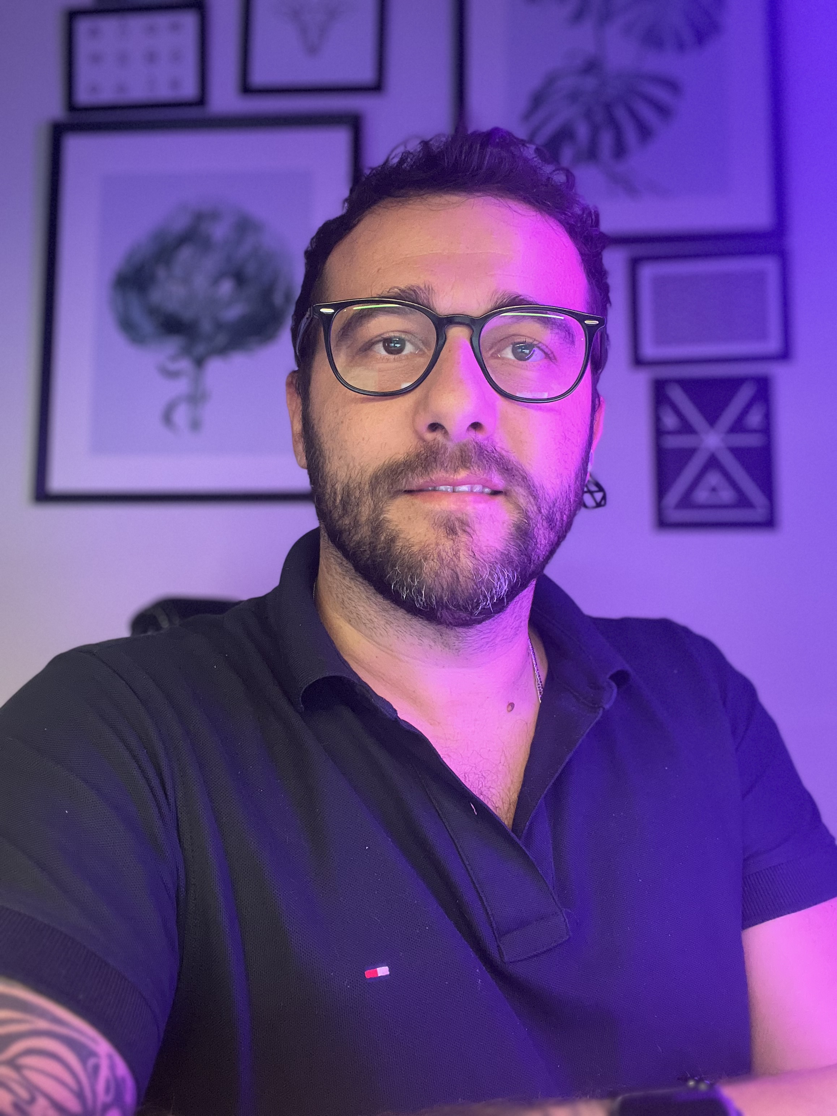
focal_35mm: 30
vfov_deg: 60.0
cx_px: 418
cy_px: 558
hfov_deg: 46.8
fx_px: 967
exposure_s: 1/35
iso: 400
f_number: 2.2
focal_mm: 2.71
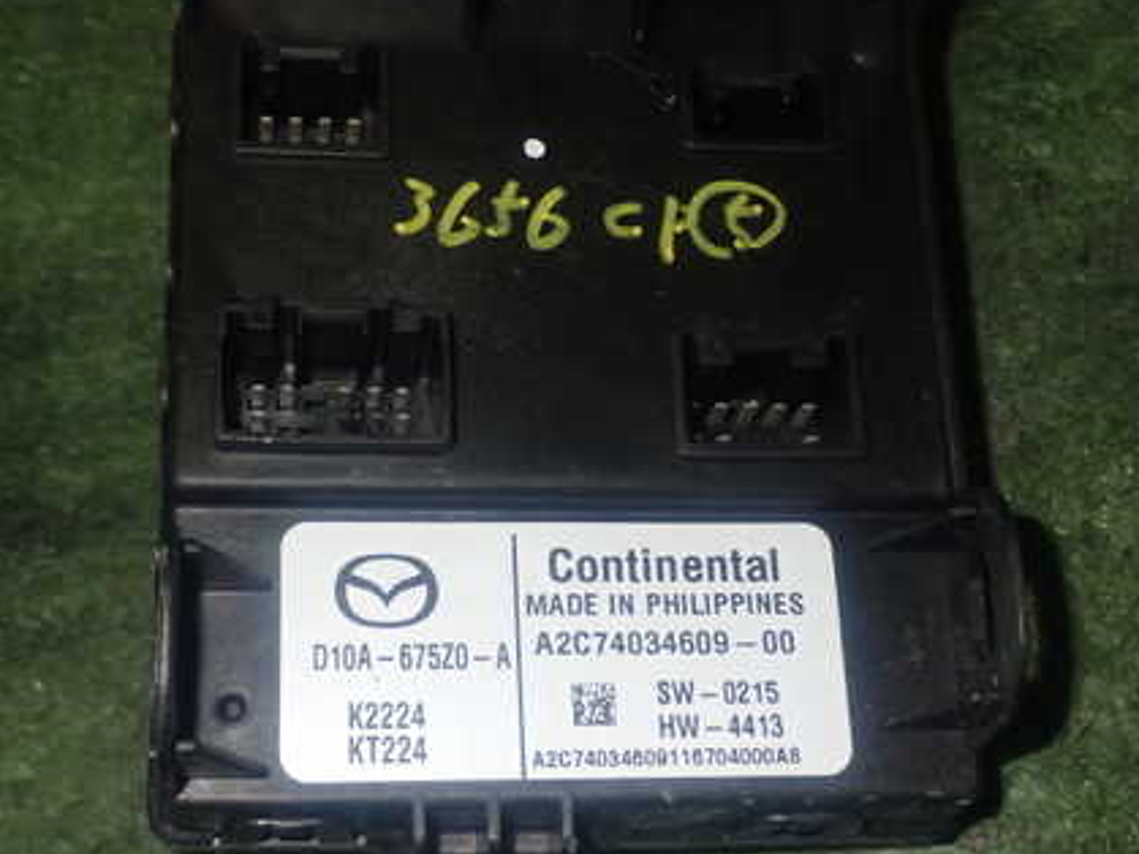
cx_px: 508
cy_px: 424
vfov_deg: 23.3
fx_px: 2072
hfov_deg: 30.7
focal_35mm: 63
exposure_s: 1/40
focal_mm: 7.84
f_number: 9
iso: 400
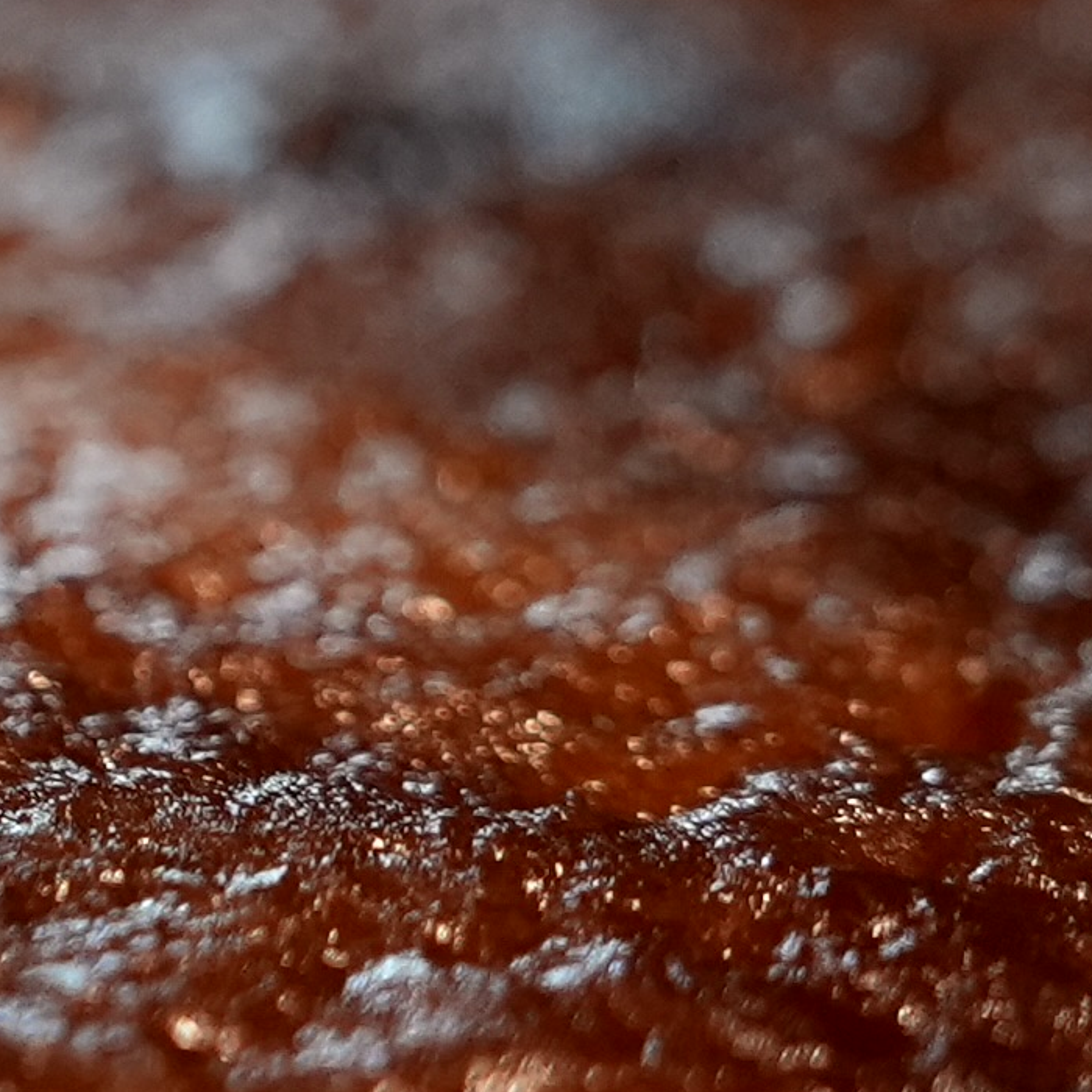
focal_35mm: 242
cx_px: -1320
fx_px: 8637
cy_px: 226
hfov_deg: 6.9
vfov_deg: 7.2
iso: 3200
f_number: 2.8
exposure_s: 1/160
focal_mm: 47
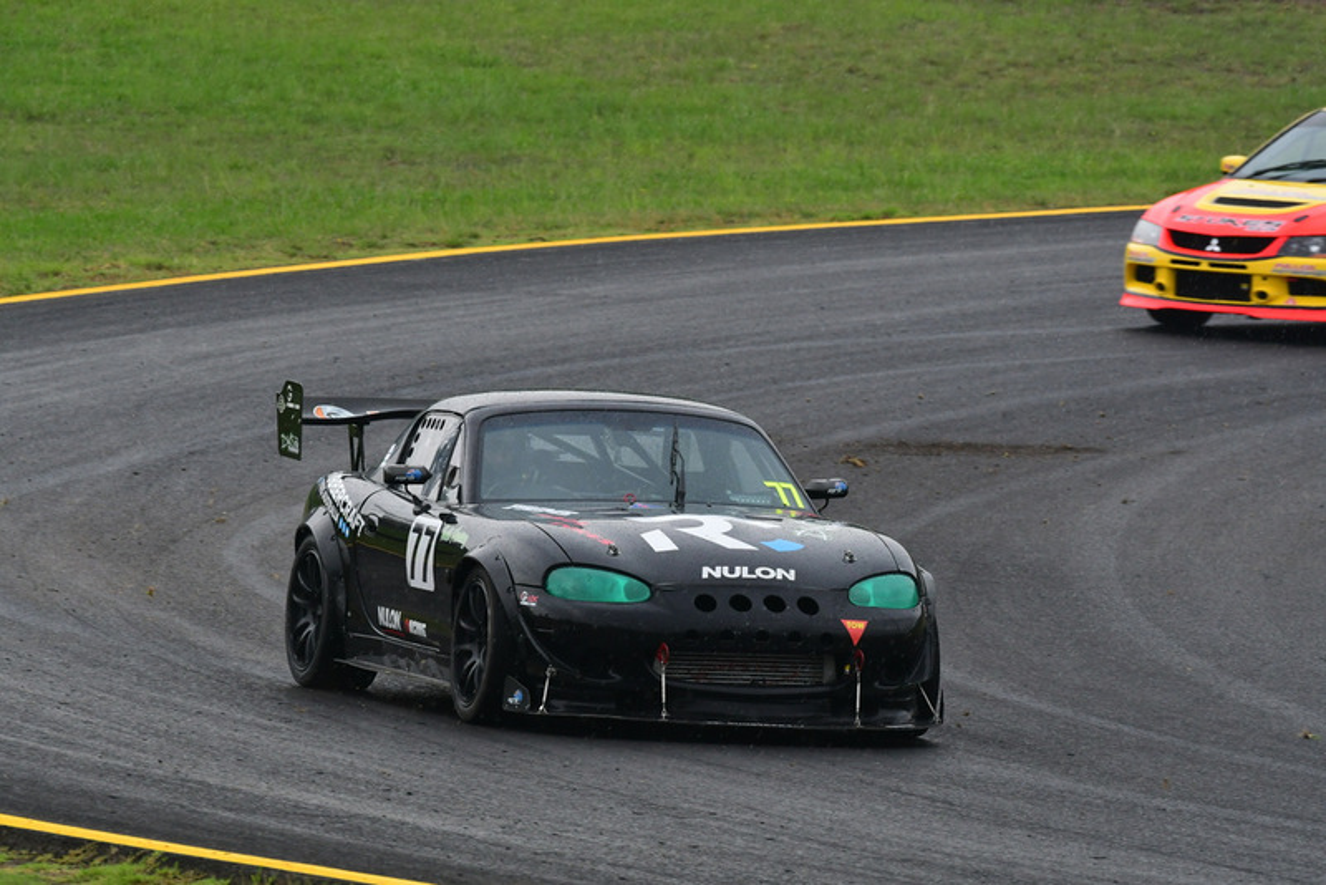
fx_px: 17133
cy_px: 442
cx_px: 663
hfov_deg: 4.4
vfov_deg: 3.0
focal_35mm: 465
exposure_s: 1/640
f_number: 11
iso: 1000
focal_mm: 310
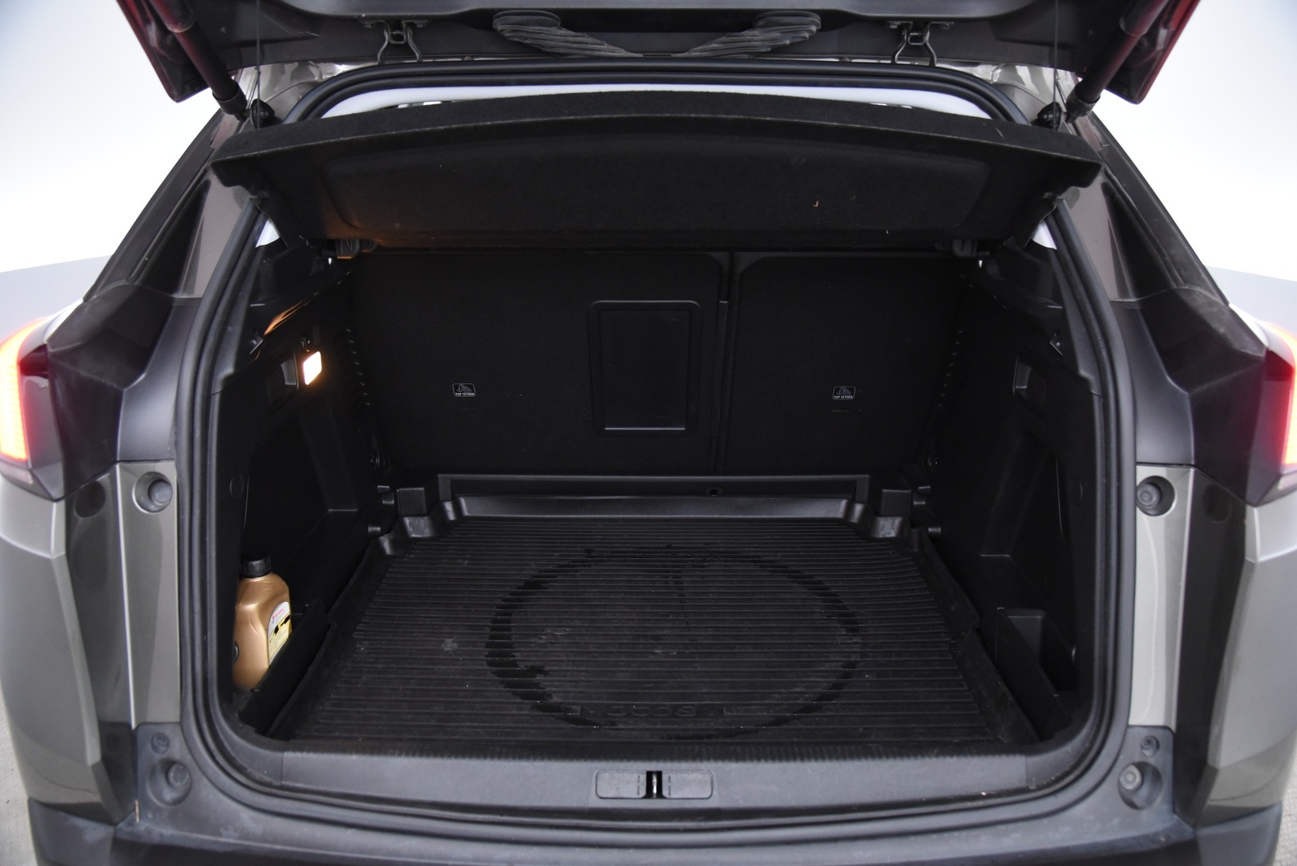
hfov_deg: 67.4
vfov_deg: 48.0
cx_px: 648
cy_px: 433
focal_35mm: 27
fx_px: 973
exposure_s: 1/80
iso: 4000
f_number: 4
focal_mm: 27
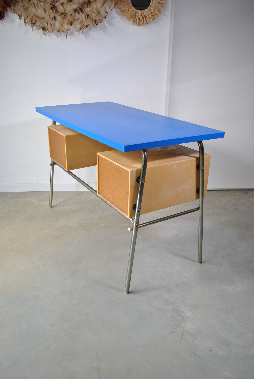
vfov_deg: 61.9
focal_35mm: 30
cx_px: 127
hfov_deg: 43.7
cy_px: 190
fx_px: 317
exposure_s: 1/80
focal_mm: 20
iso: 200
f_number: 4.5
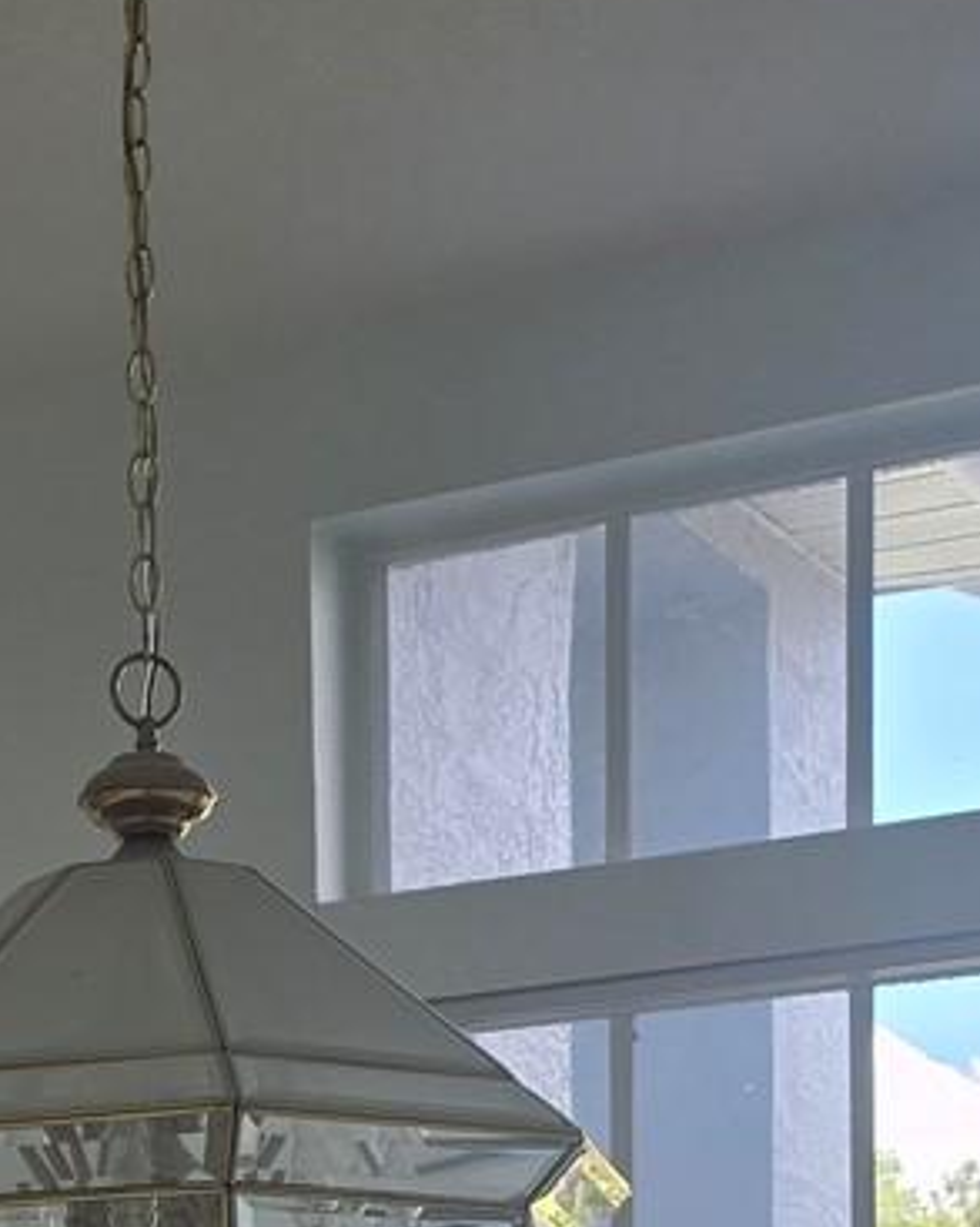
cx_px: 124
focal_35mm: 98
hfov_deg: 15.5
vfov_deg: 17.6
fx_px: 3557
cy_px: 1849
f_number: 1.7
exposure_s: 1/180
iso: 20
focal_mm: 6.3
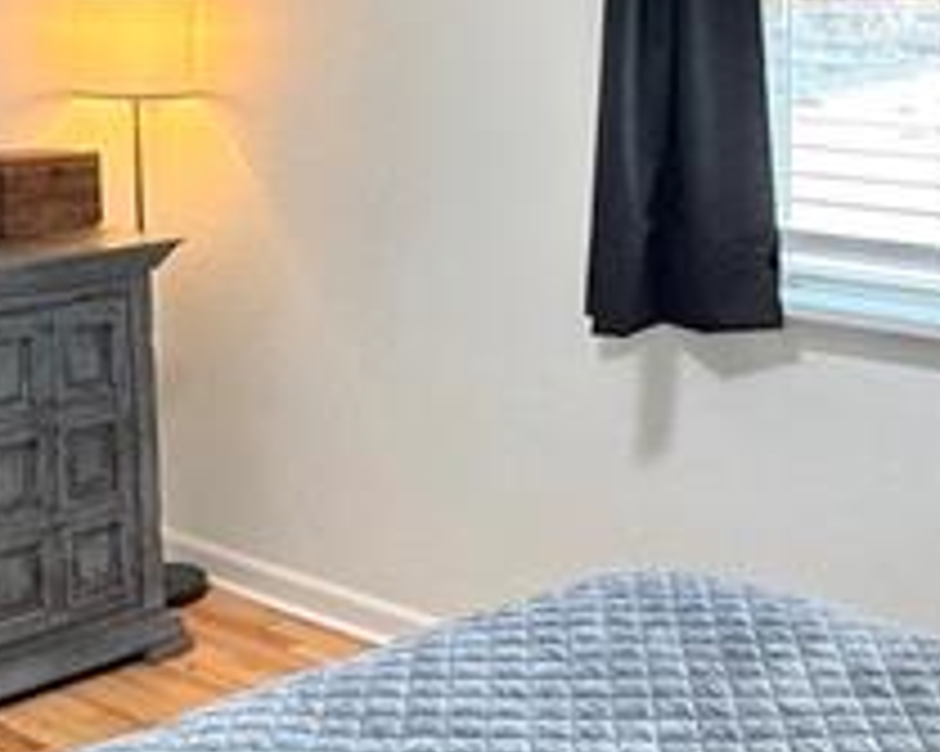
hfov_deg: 28.3
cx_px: 468
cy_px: 236
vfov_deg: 22.7
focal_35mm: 67
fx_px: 1863
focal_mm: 2.22
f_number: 2.2
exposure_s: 1/120
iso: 160
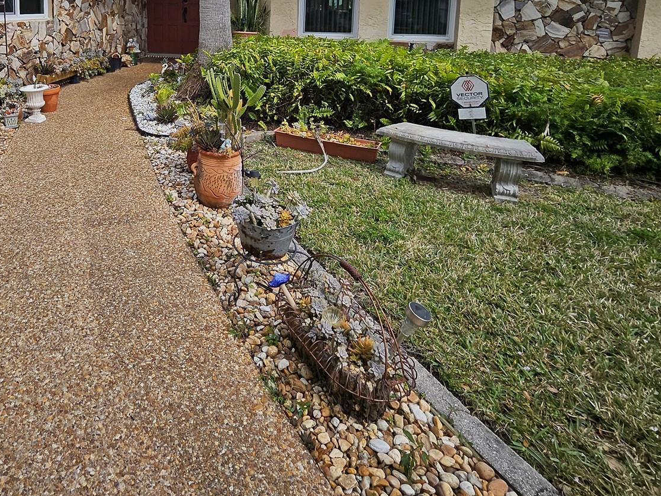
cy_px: 85
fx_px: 458
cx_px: 179
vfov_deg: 52.4
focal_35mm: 24
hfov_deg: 67.8
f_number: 2.2
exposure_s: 1/968
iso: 32
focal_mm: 1.7
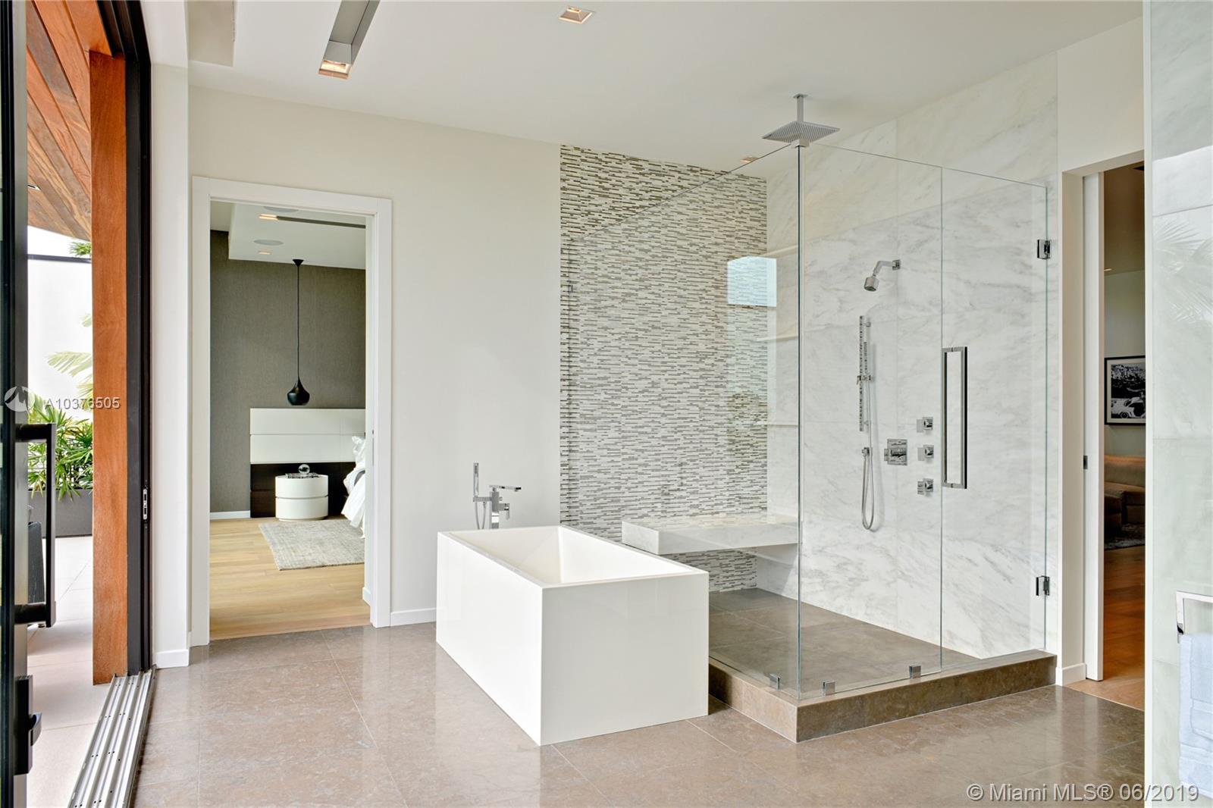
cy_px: 404
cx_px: 606
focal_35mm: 24
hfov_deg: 73.8
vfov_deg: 53.1
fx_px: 808
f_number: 16
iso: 125
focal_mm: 24
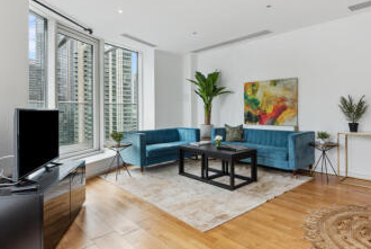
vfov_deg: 55.1
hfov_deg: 75.7
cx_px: 210
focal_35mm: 23
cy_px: 111
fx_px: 237
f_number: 11
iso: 400
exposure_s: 1/40
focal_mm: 16
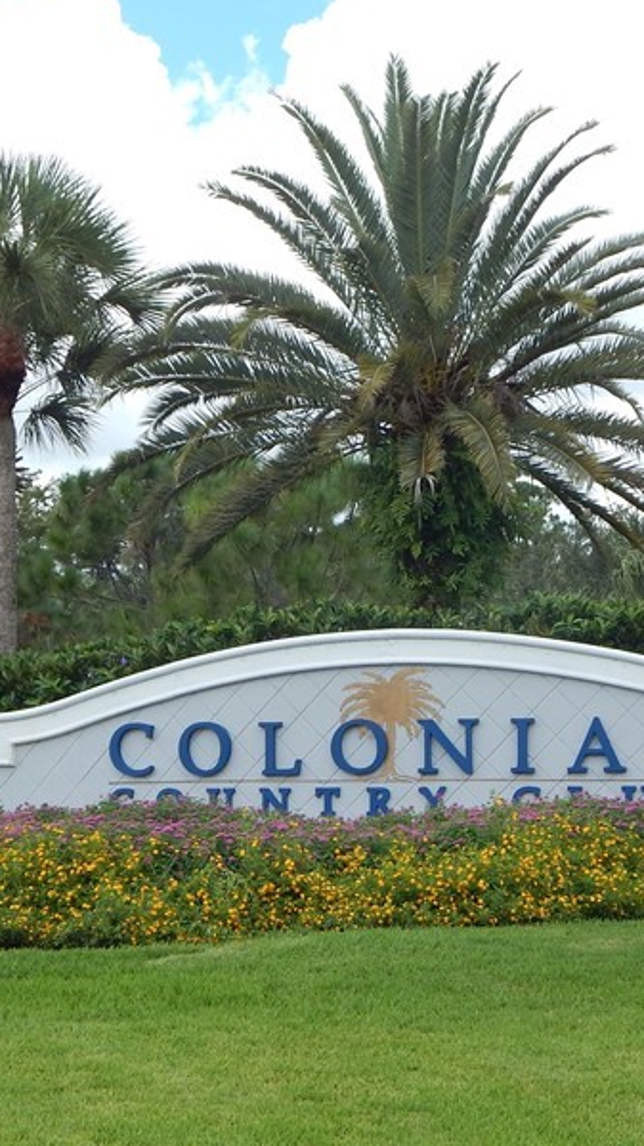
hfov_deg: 15.1
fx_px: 2431
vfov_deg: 26.5
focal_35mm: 80
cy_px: 567
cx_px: 371
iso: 125
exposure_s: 1/800
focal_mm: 7.7
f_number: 3.6
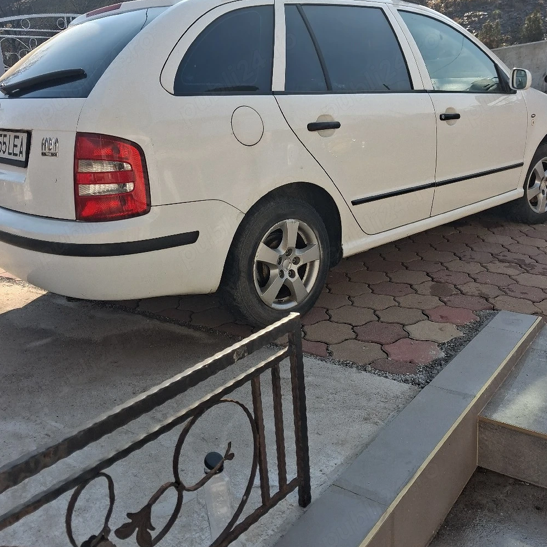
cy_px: 241
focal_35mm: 32
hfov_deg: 51.1
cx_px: 274
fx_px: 572
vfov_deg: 51.0
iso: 25
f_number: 1.8
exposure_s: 1/182
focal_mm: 4
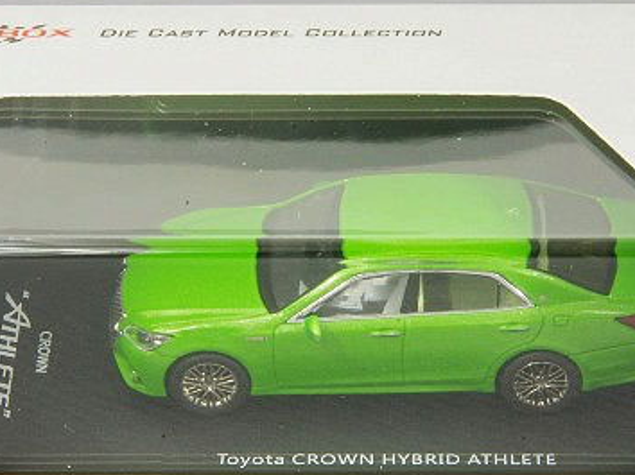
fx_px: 3575
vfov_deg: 7.6
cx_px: 334
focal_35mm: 195
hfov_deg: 10.2
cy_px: 246
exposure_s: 1
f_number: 32
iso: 400
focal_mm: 75
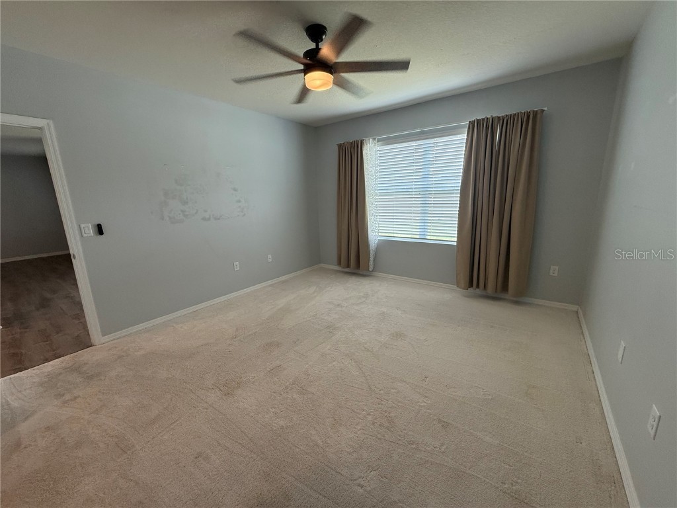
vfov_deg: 85.7
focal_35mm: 14
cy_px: 254
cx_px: 338
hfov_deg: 102.1
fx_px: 274
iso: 125
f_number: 2.2
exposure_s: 1/120
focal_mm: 2.22
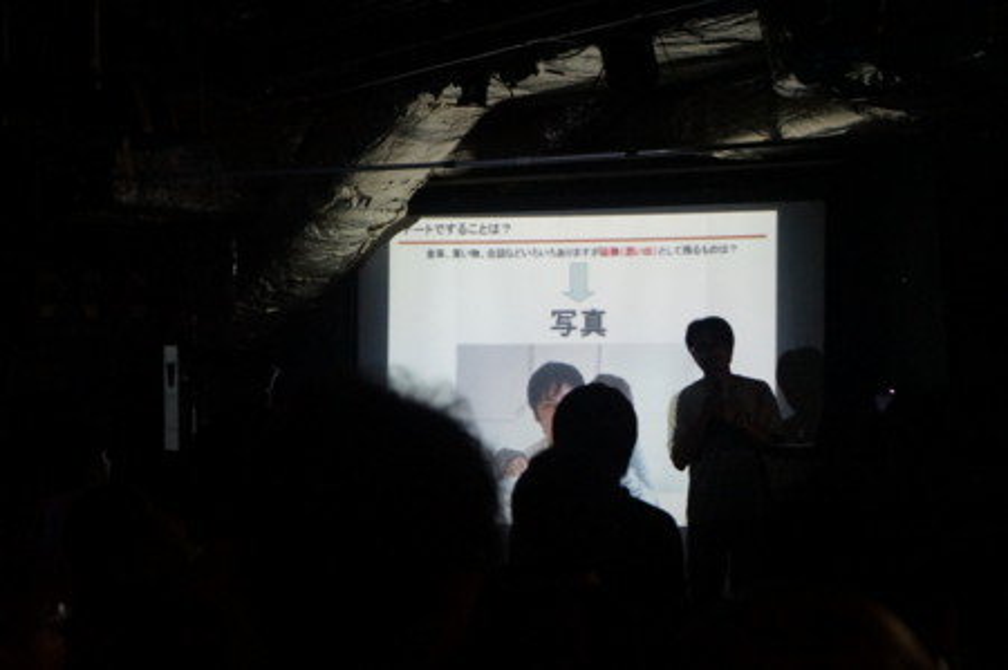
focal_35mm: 74
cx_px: 504
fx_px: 2056
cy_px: 335
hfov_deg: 27.6
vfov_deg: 18.5
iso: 3200
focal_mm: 49
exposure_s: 1/60
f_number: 5
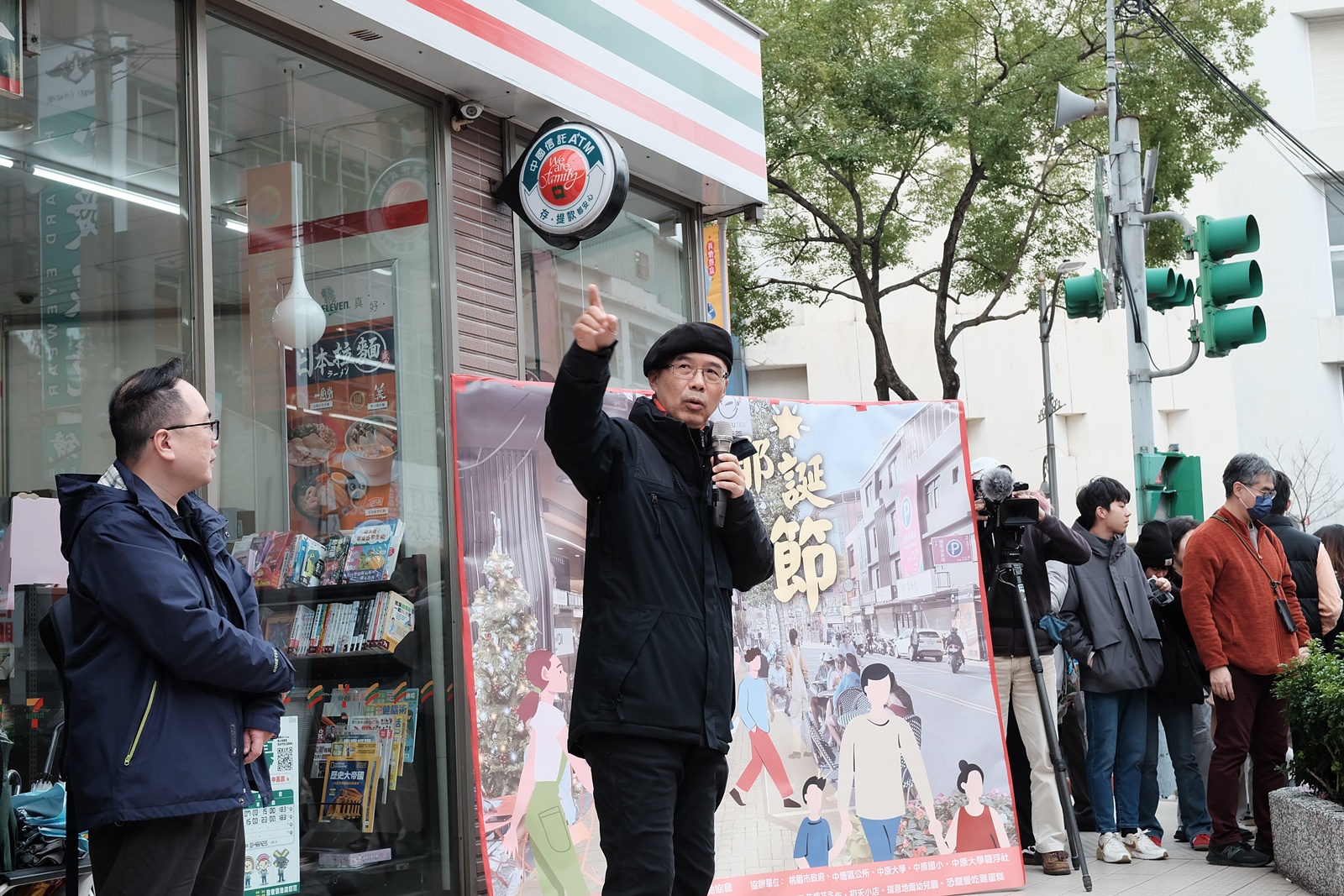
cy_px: 448
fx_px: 1792
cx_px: 672
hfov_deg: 41.1
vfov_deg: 28.1
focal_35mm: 48
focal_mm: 32
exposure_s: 1/110
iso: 400
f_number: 6.4
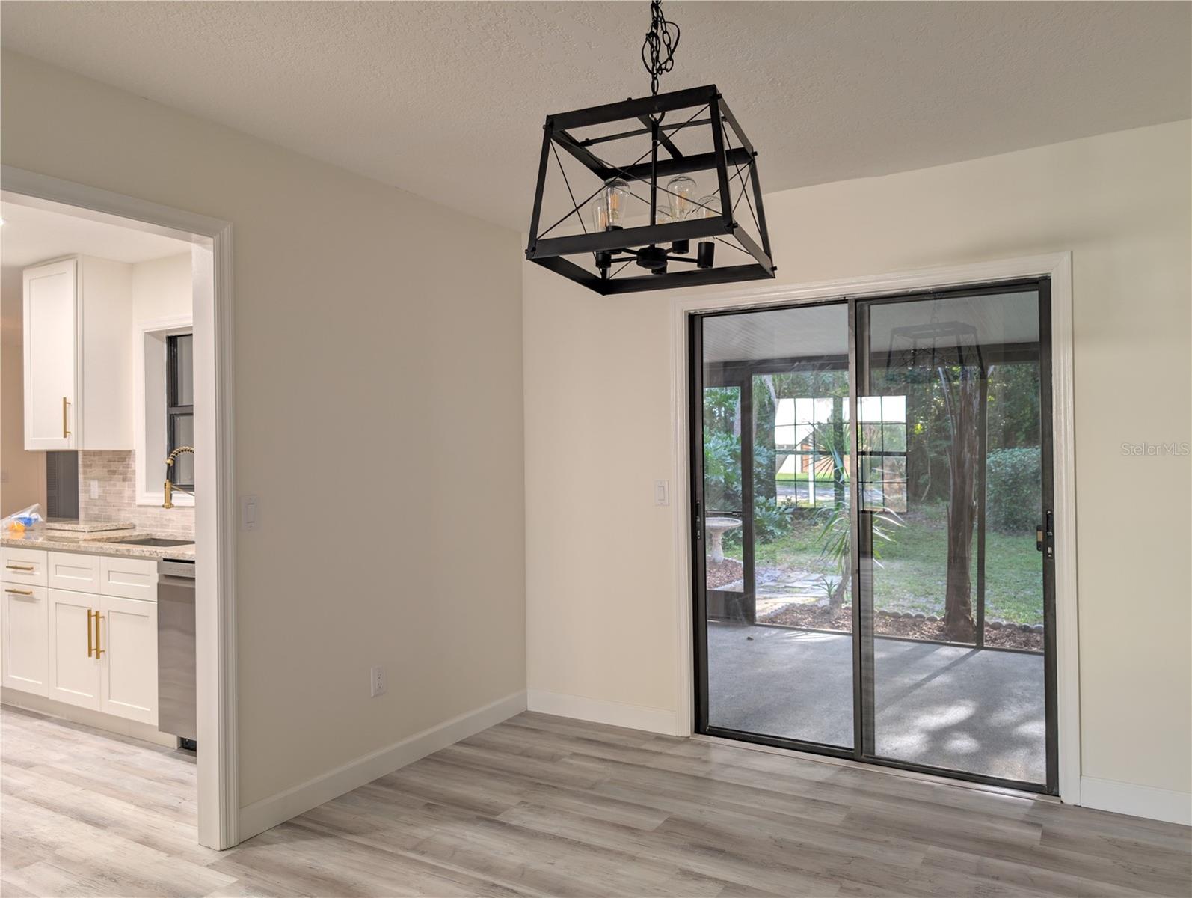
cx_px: 596
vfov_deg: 56.9
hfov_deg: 71.5
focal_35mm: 24
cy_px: 449
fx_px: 828
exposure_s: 1/18.1
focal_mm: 6.9
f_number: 1.68
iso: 22
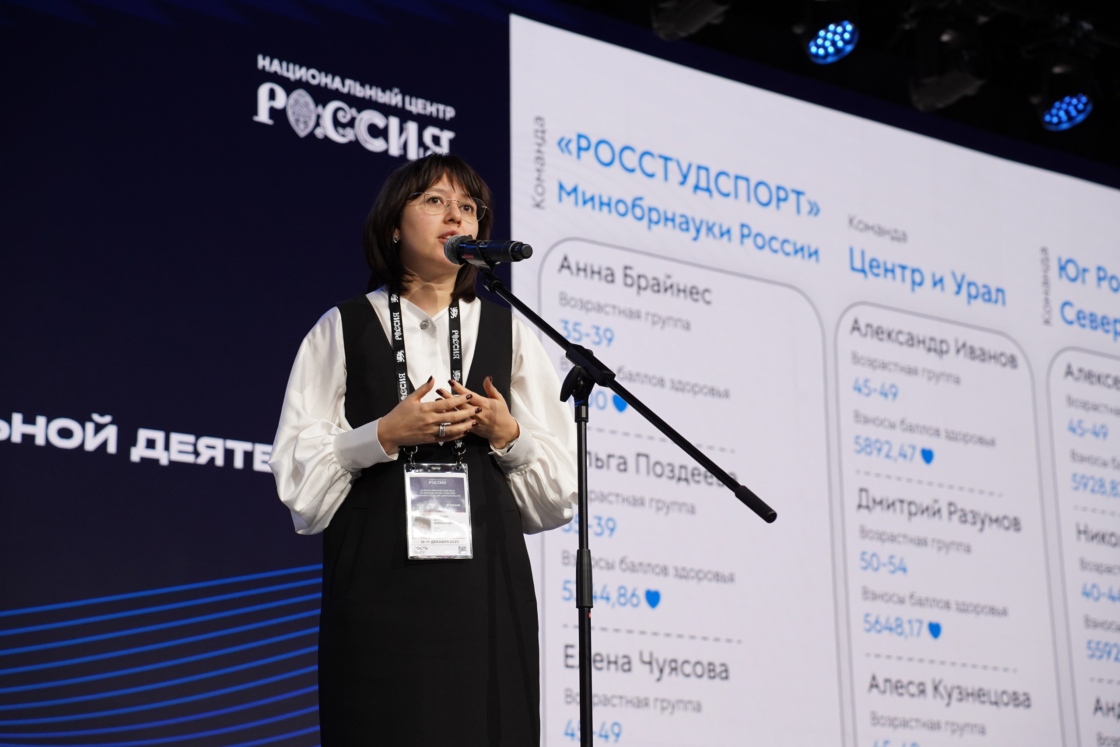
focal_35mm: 75
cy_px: 374
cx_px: 560
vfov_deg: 18.2
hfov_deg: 27.0
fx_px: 2333
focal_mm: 75
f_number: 5
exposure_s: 1/160
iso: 1600
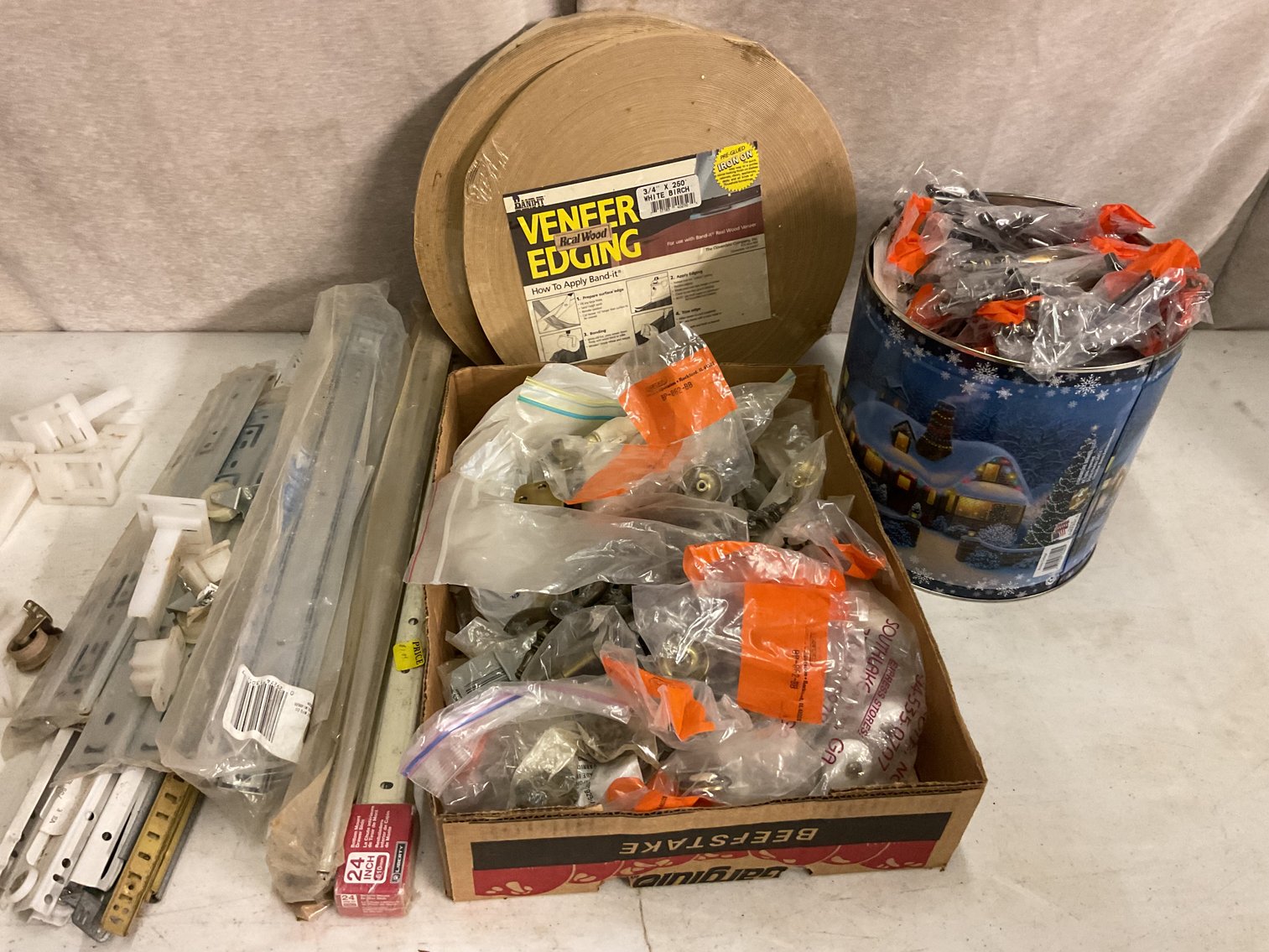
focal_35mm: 29
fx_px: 1063
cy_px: 476
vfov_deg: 48.2
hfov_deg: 61.7
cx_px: 634
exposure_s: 1/40
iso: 250
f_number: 1.8
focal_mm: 3
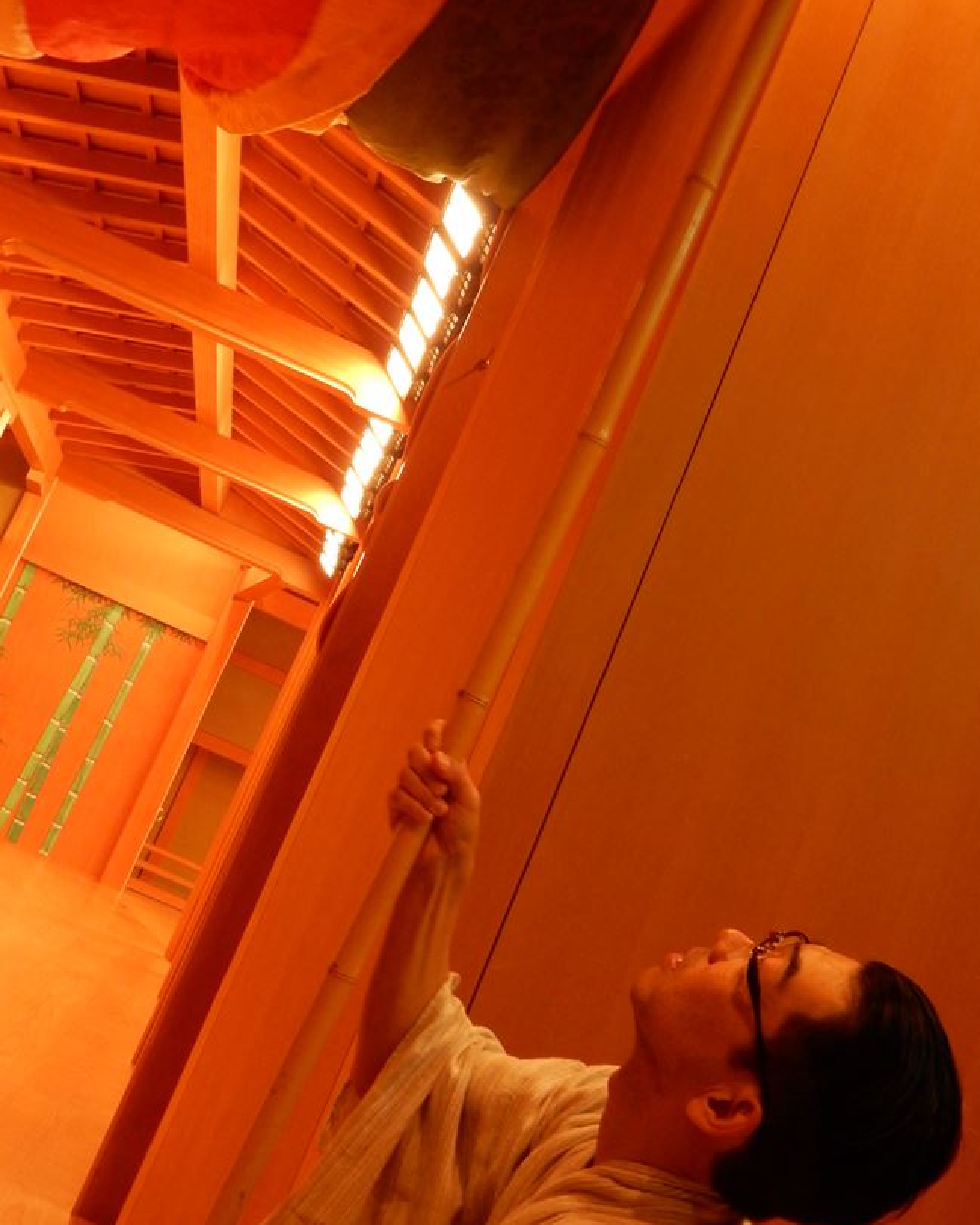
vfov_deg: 35.3
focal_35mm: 53
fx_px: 1921
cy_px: 512
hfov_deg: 28.6
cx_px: 495
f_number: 4.2
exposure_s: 1/8
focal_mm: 7.6
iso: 400
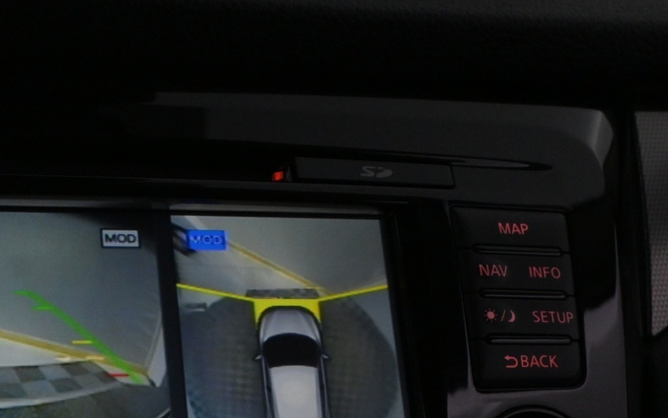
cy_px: 362
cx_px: 102
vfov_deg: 19.4
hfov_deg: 30.1
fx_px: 1203
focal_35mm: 66
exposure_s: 1/160
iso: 2500
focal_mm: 21
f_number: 6.3
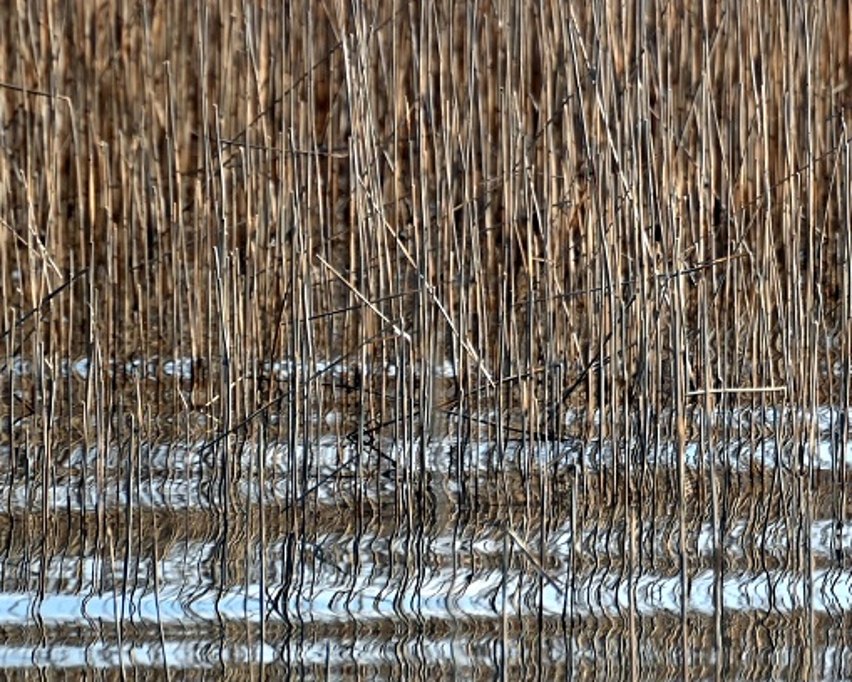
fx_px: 20925
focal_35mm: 830
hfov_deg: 2.3
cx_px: 1190
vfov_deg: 1.9
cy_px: -143
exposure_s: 1/1000
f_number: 5.6
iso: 250
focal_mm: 300
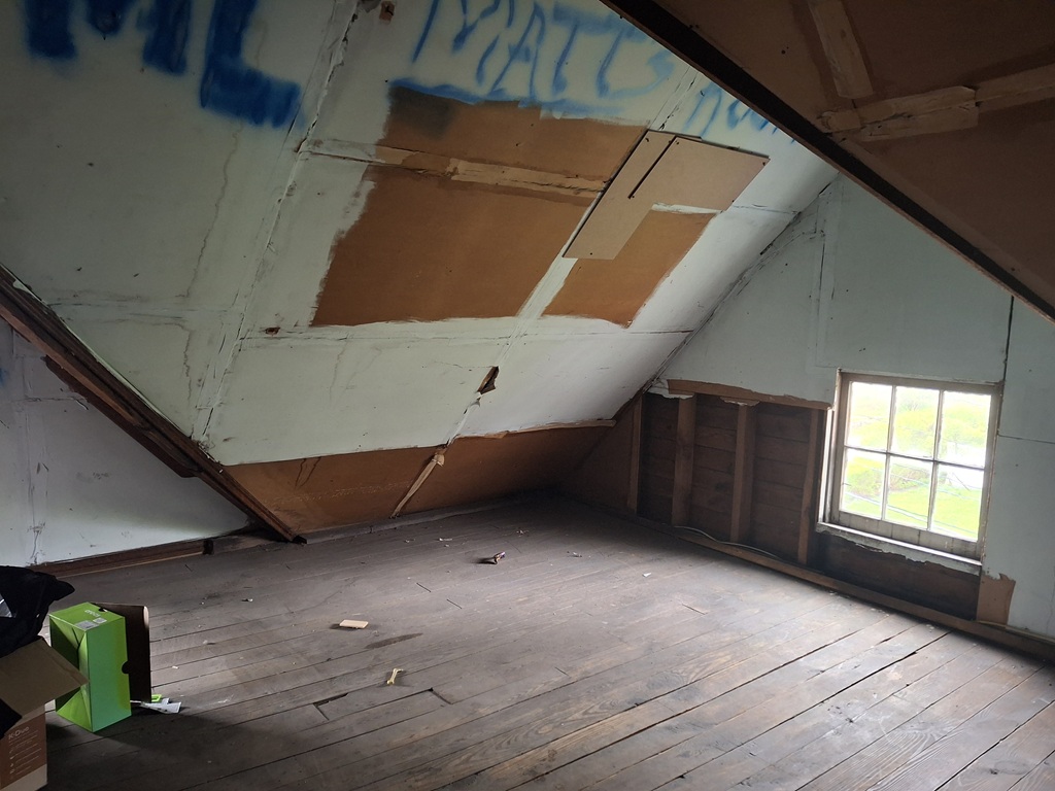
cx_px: 528
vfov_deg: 54.9
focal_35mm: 25
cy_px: 396
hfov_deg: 69.4
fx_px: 762
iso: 320
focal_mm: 4.69
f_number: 1.8
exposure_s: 1/30
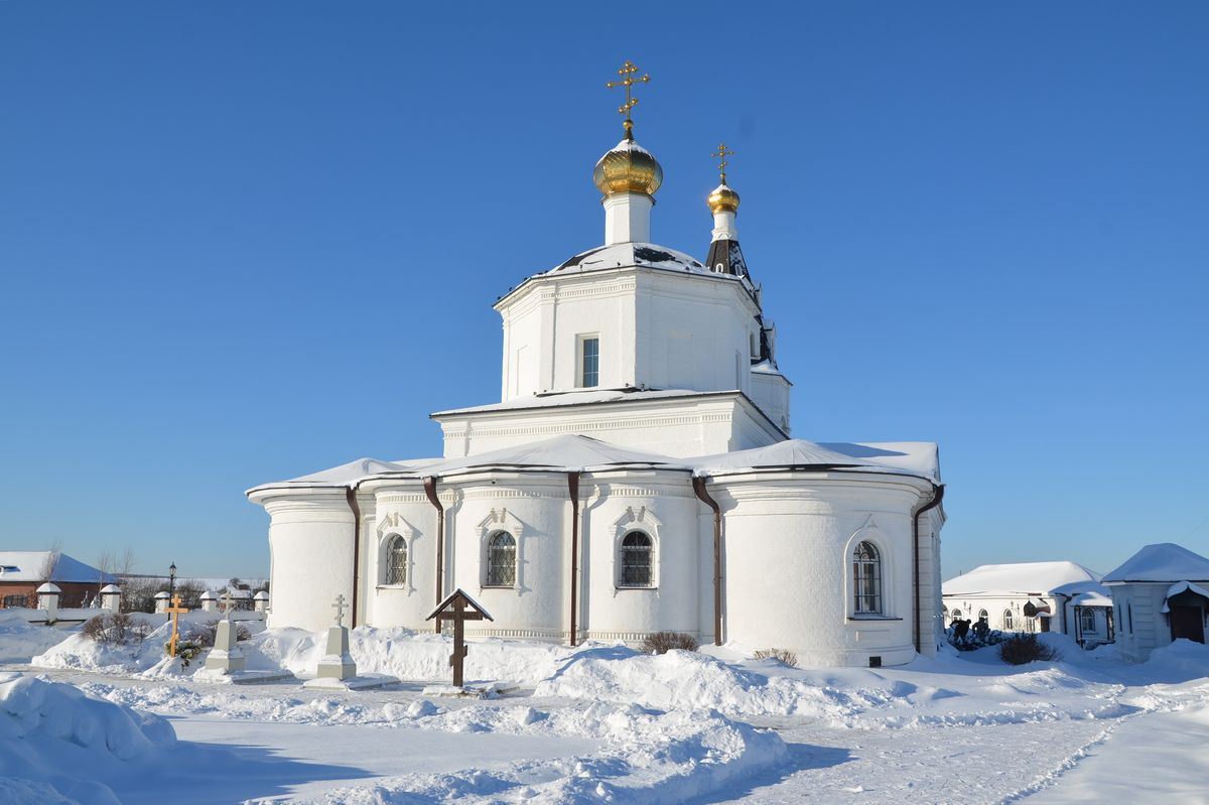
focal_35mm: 32
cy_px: 402
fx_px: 1057
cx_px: 604
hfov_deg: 59.5
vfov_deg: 41.7
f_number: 9
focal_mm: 21
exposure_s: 1/400
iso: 100
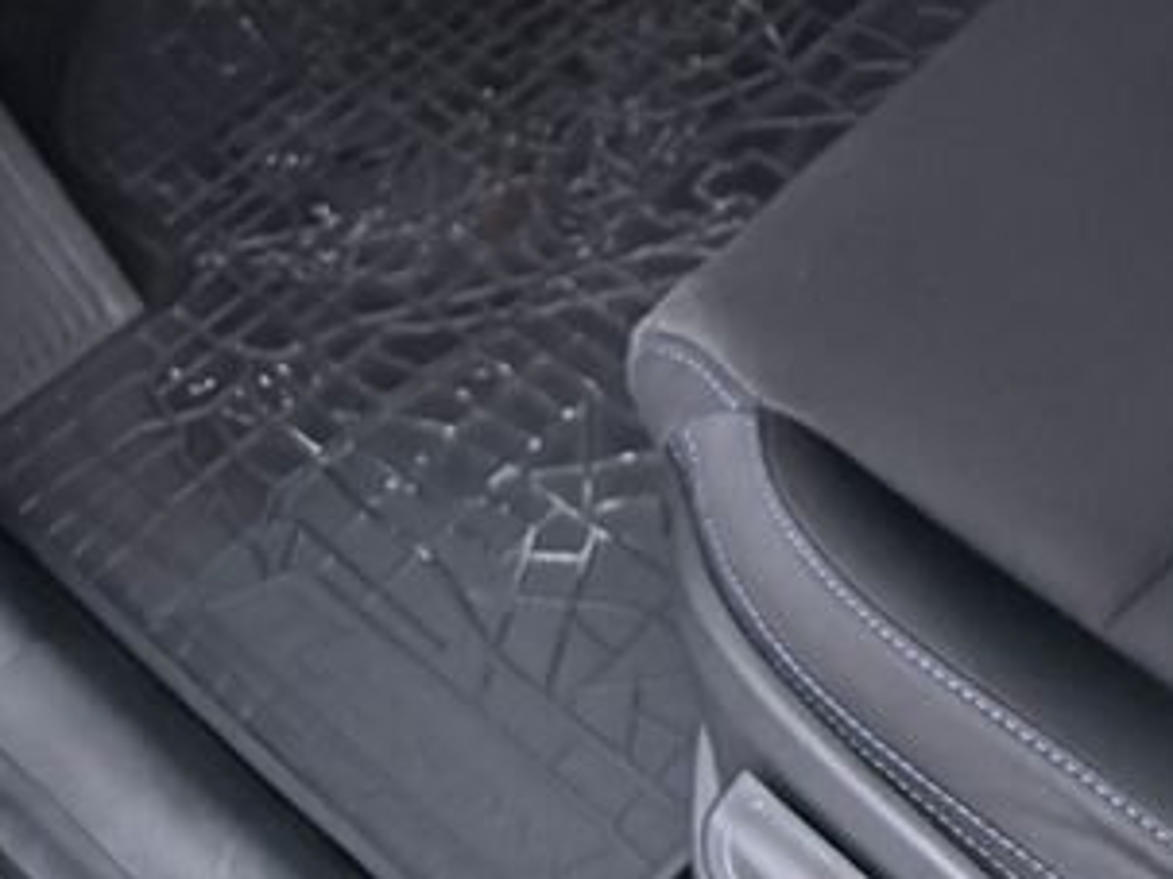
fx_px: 2981
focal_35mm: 88
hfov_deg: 21.3
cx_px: 1227
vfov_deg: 15.0
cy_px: -596
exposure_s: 1/33
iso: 640
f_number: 1.6
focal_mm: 5.96
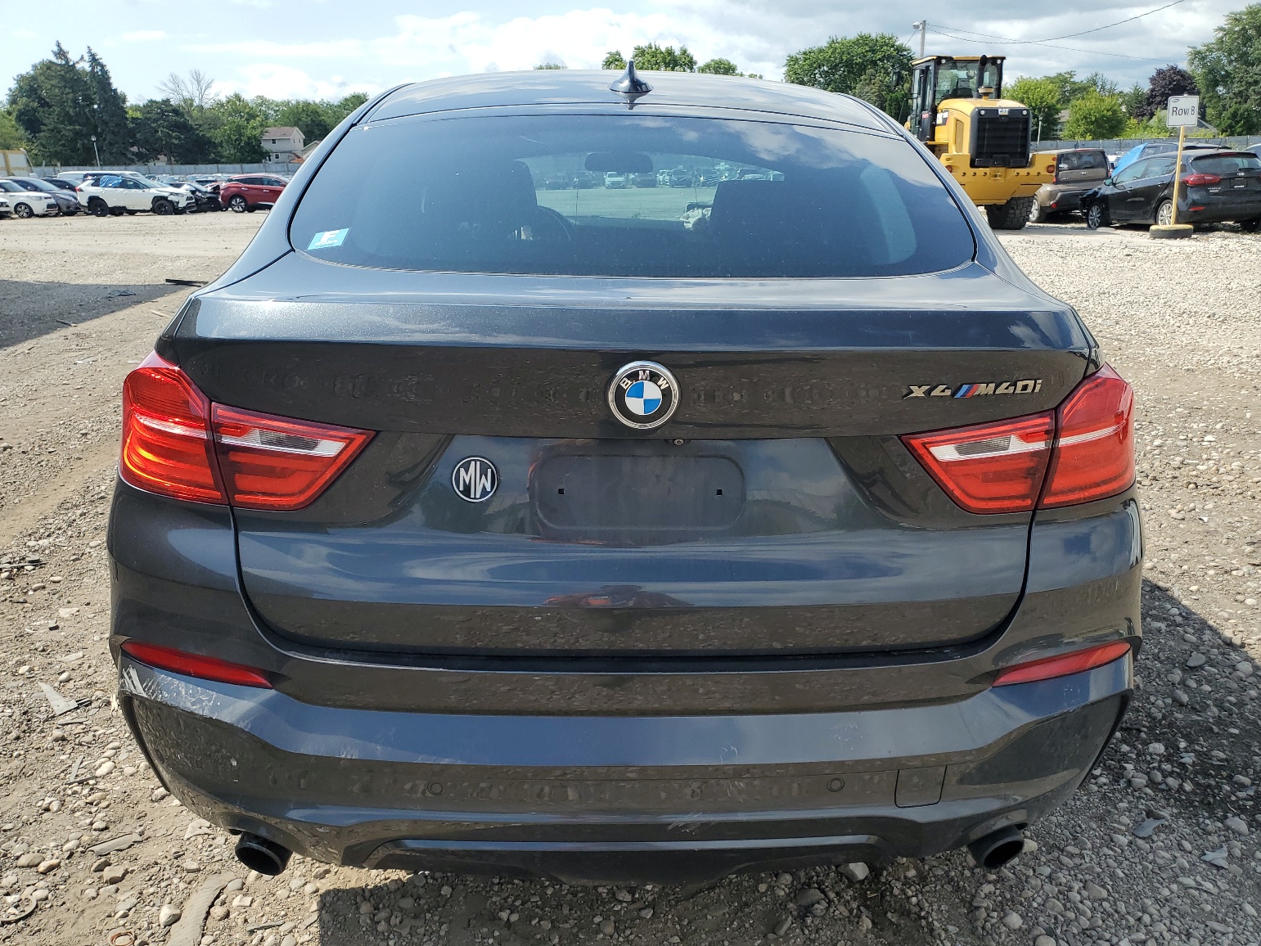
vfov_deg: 51.4
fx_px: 984
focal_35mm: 27
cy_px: 471
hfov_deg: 65.3
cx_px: 619
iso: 50
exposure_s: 1/2500
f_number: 1.5
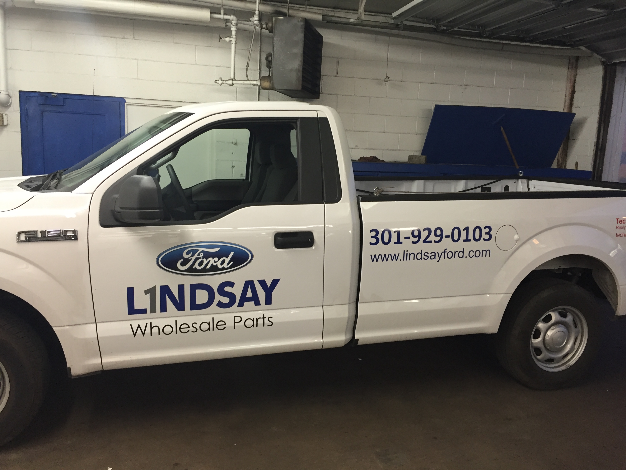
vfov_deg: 48.2
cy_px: 235
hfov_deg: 61.7
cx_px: 313
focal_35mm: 29
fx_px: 524
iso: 100
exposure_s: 1/30
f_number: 2.2
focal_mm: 4.15
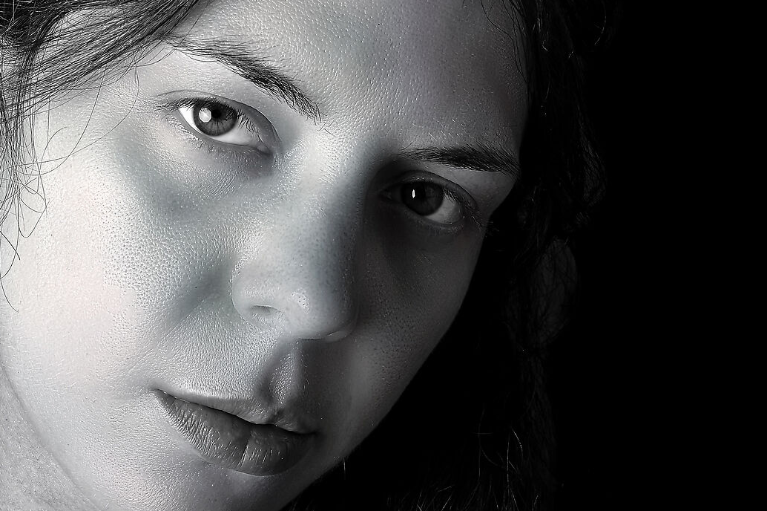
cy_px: 223
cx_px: 428
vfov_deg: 11.8
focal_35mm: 116
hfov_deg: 17.6
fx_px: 2470
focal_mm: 50
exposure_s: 1/160
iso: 100
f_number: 14
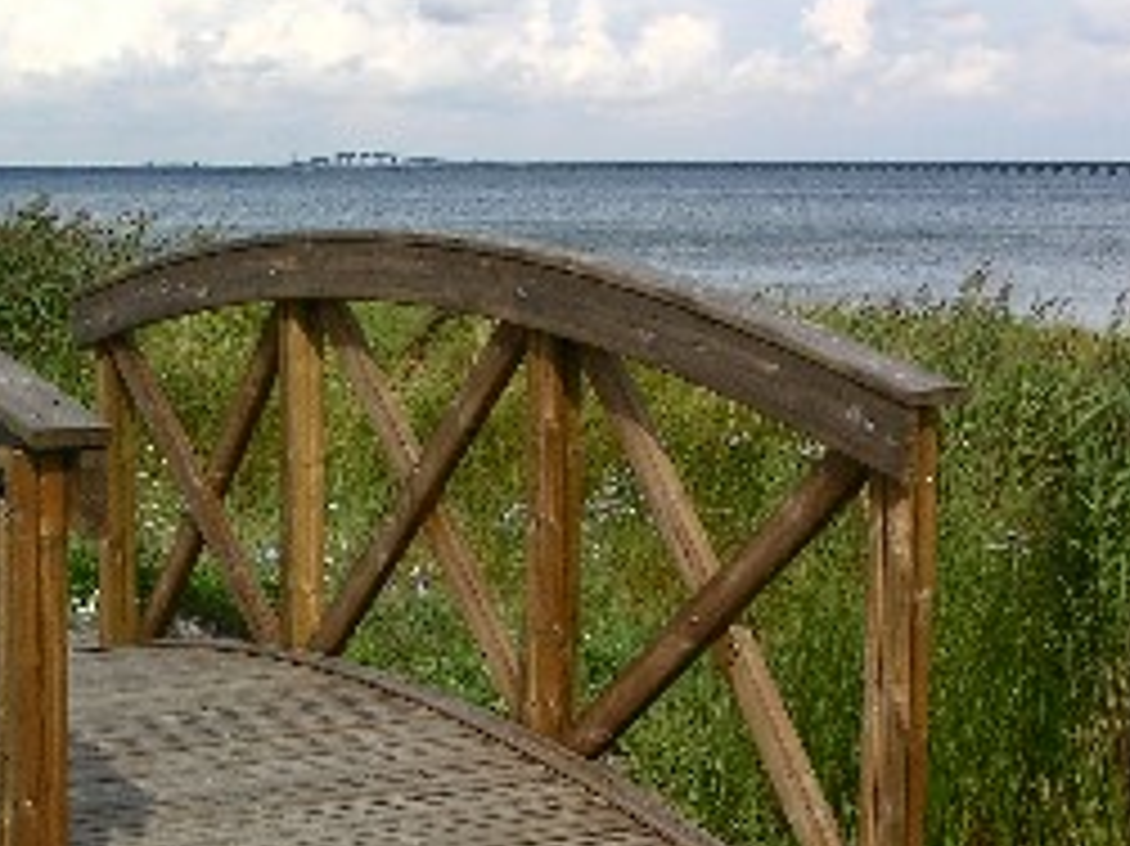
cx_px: 250
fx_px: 2676
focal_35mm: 82
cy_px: 572
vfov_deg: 17.9
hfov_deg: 23.5
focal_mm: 8.9
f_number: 8
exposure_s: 1/105
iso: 50
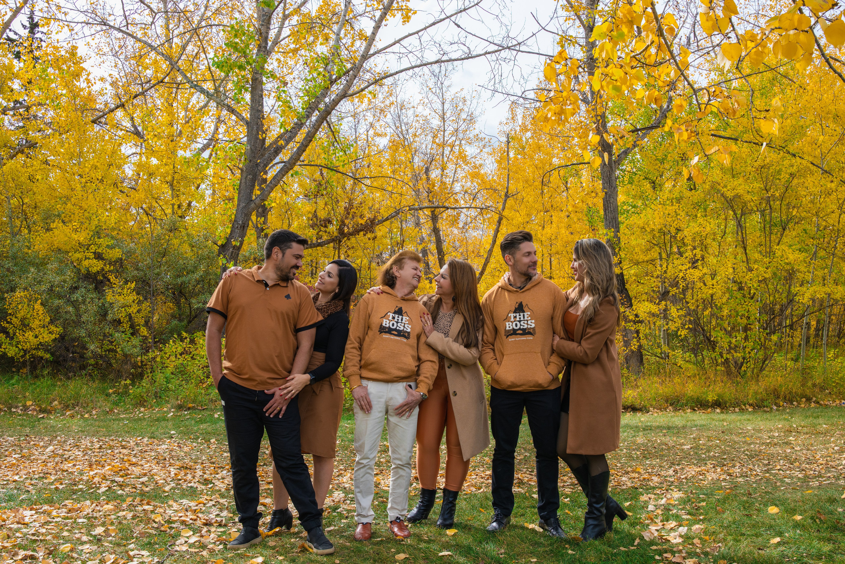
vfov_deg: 43.1
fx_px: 714
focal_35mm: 30
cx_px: 422
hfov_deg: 61.3
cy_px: 282
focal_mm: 30.4
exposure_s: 1/640
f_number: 5.6
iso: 320
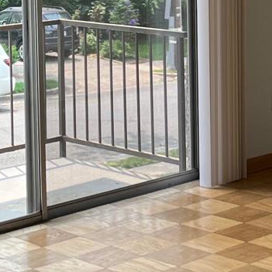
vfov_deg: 13.0
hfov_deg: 13.2
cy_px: -26
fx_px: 1173
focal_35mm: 132
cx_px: 217
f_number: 1.6
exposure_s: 1/284
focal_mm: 5.1
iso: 50
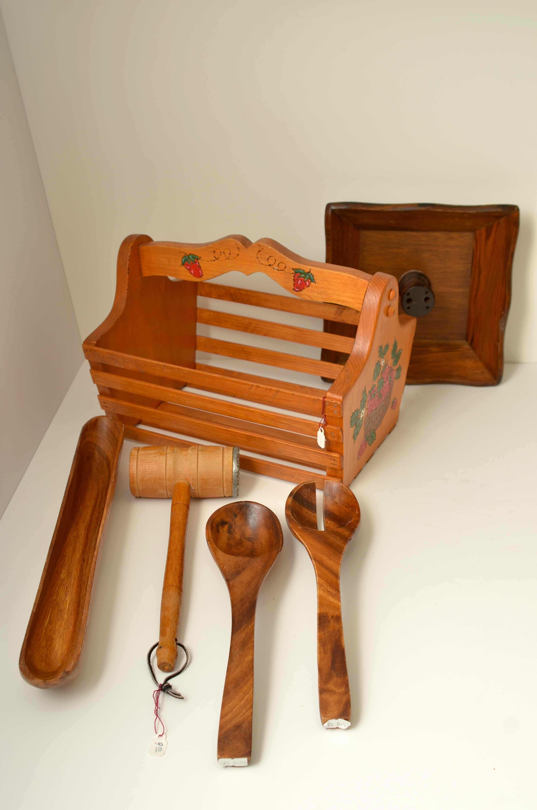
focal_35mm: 42
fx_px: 944
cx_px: 268
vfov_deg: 46.5
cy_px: 405
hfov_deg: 31.8
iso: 100
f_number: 5.6
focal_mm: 28
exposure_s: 1/250
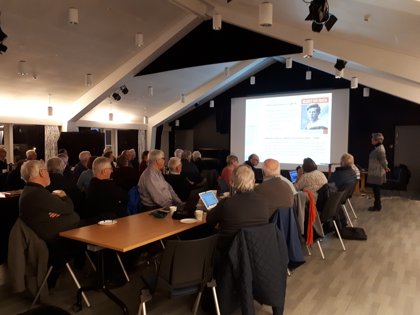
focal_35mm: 27
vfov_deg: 51.4
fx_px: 328
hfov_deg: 65.3
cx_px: 210
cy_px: 158
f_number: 1.9
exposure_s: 1/17
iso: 250
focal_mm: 3.6
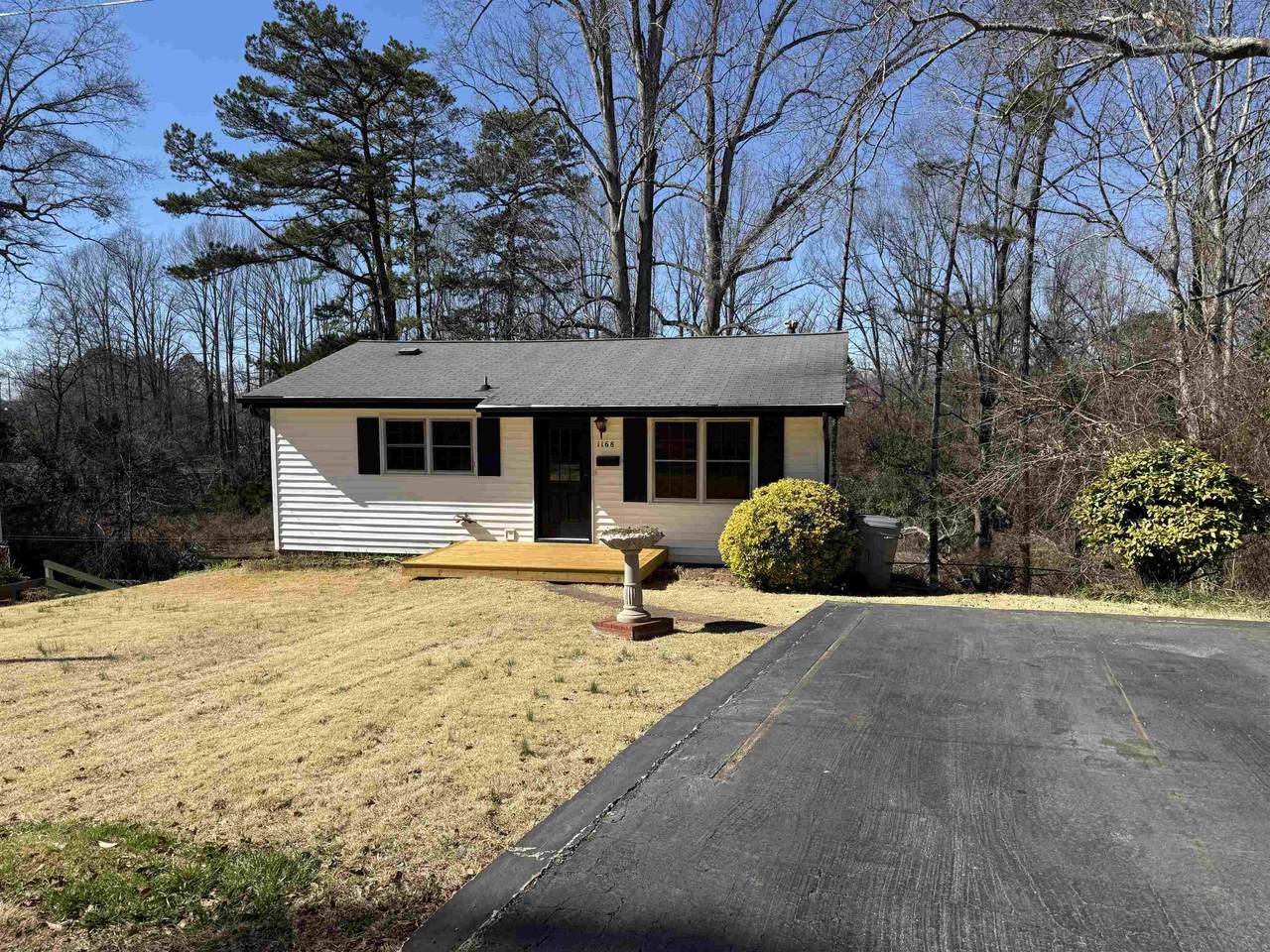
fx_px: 881
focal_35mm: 24
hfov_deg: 71.6
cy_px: 476
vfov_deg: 56.8
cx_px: 635
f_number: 1.78
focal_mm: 6.76
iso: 80
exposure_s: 1/3953
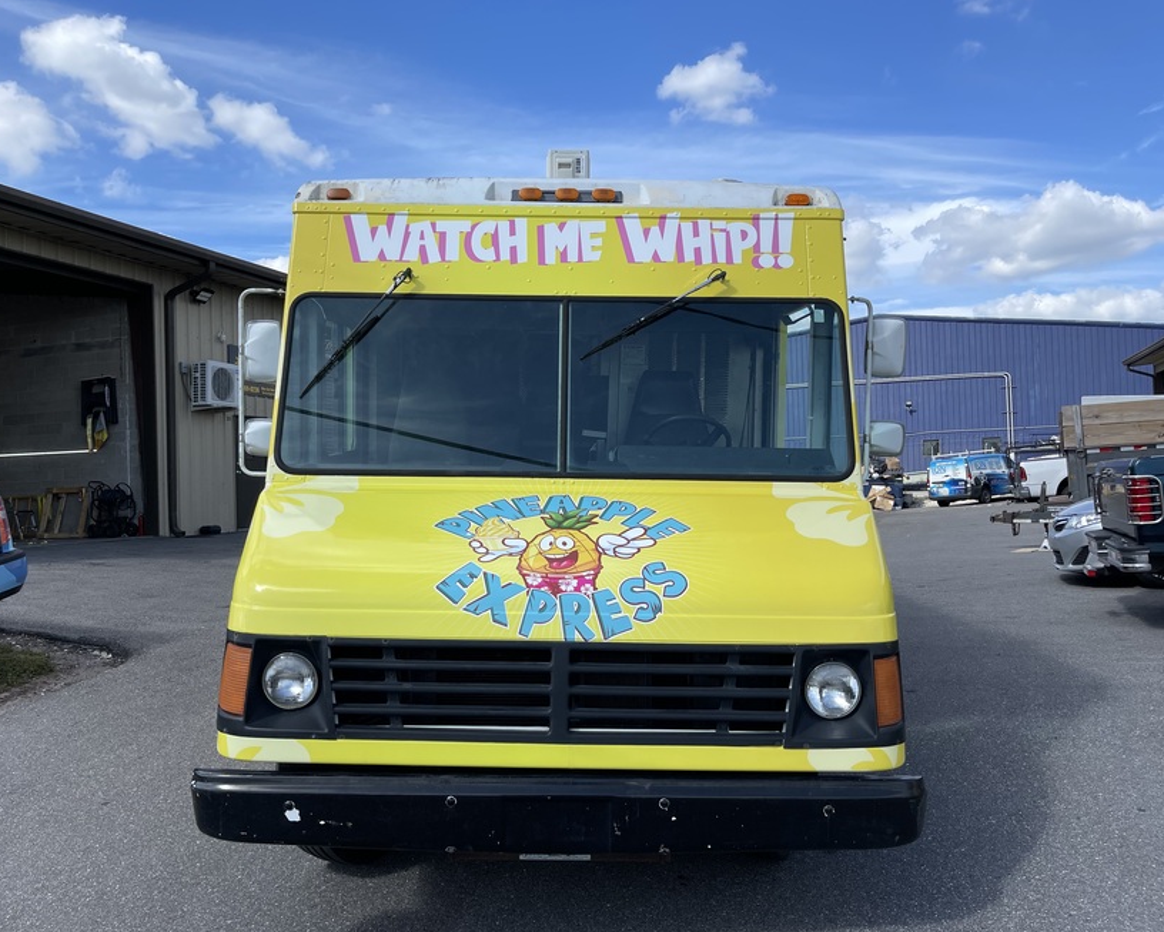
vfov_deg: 51.5
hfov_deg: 62.2
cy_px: 459
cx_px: 555
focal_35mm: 28
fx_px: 965
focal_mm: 5.1
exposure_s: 1/4049
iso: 50
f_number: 1.6
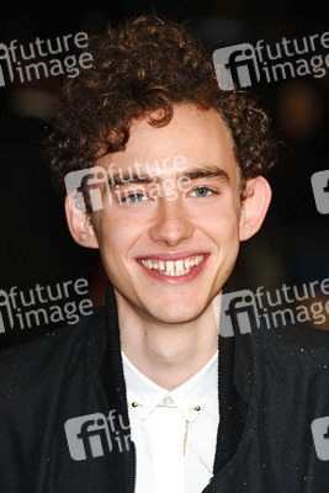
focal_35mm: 218
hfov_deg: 6.3
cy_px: 246
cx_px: 164
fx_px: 2979
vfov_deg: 9.5
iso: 320
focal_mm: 145
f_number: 4.5
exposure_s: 1/160
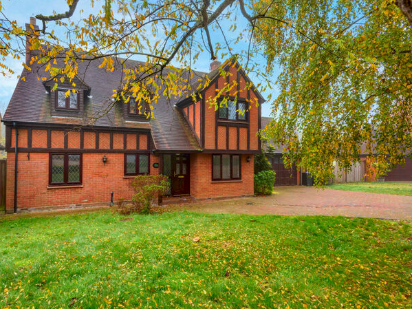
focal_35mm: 18
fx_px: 214
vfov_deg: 71.6
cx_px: 177
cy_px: 153
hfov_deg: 87.2
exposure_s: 1/125
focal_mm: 16
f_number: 8
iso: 400
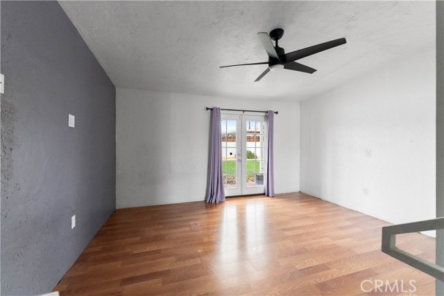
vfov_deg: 81.2
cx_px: 222
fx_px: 173
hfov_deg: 104.2
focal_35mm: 14
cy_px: 148
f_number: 5
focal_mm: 14
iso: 2500
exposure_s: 1/25
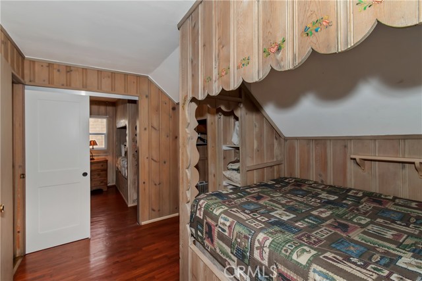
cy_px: 140
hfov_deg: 100.4
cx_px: 211
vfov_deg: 77.4
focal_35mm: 15
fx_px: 176
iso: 400
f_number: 8
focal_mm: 10
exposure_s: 1/30
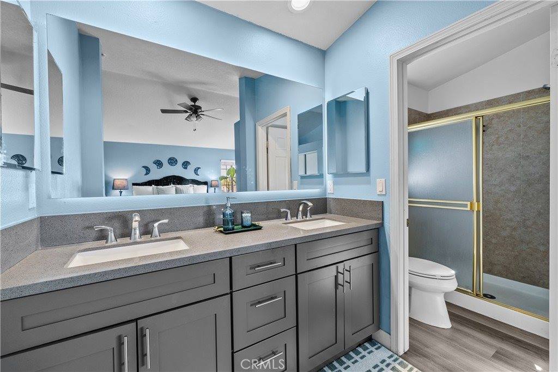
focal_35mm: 14
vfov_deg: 81.2
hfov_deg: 104.2
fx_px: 217
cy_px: 186
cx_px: 279
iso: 250
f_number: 9
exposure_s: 1/3
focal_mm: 14
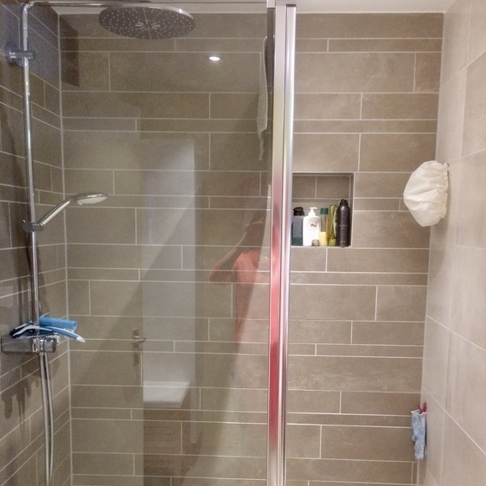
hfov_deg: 47.2
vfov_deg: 46.8
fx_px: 556
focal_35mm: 35
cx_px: 245
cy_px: 304
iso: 200
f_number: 2.2
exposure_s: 1/33
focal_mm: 4.15
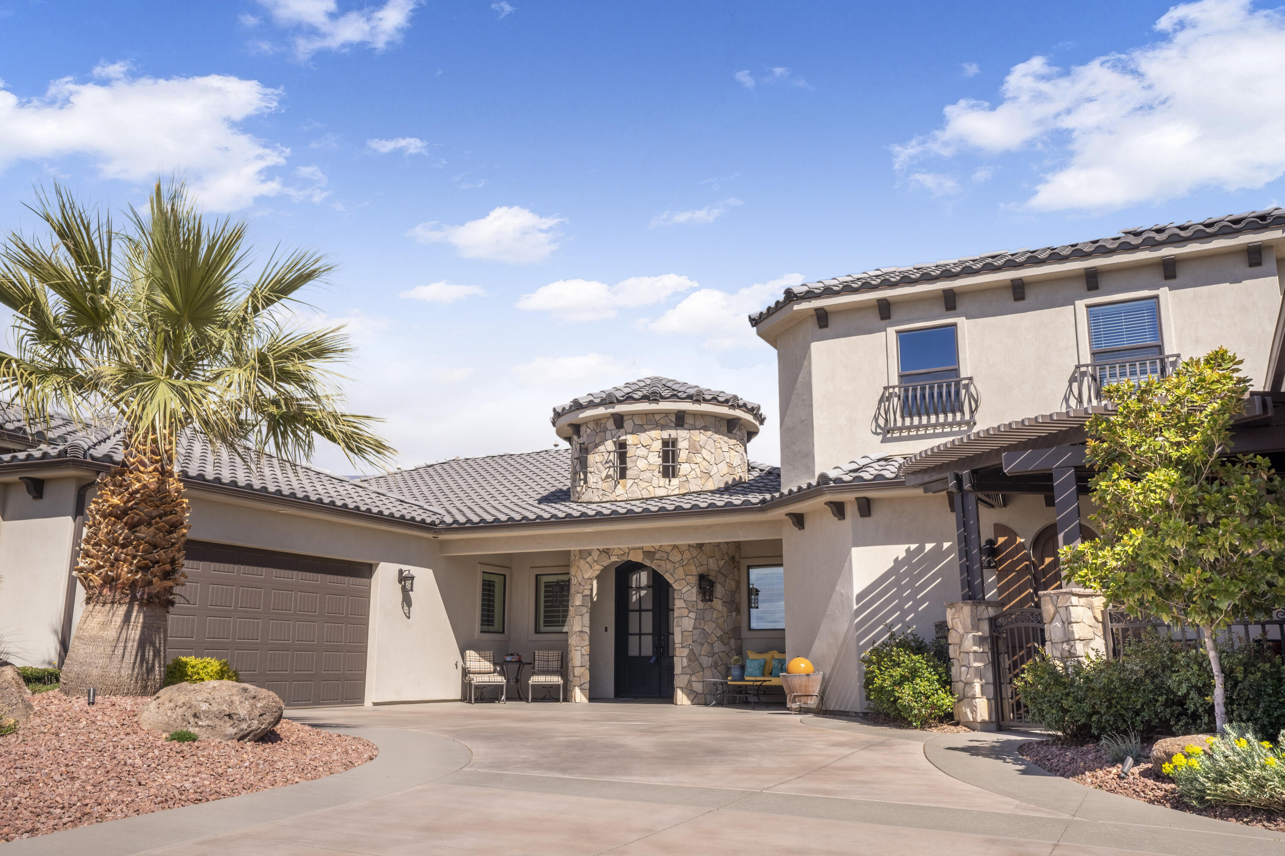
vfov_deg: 42.3
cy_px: 428
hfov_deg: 60.3
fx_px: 1106
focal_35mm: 31
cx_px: 642
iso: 100
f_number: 16
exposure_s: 1/800
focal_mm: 31
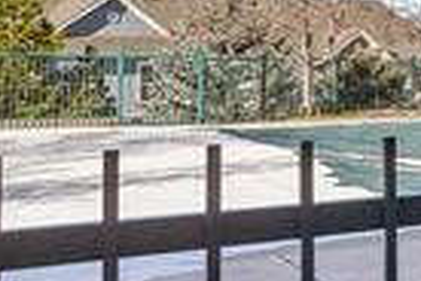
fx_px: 892
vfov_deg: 17.6
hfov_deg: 17.9
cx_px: 851
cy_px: 37
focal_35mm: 76
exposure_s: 1/250
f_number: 8
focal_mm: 11
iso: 100
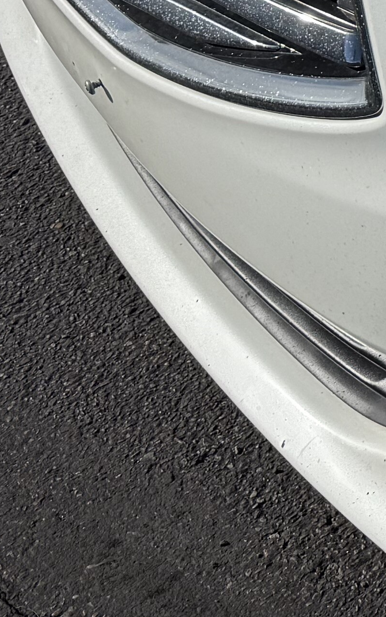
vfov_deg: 16.7
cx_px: 1189
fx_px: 1902
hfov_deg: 9.1
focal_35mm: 113
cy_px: -311
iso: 80
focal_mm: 6.76
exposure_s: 1/7353
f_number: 1.78
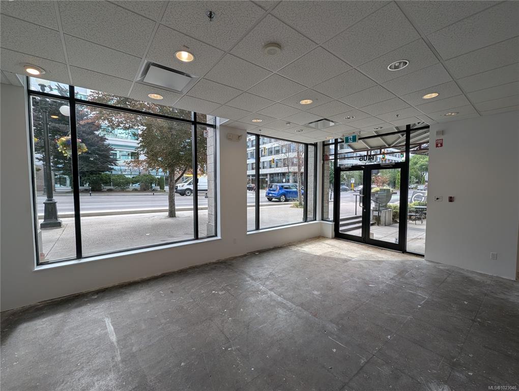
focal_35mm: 13
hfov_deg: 106.1
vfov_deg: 90.1
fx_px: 195
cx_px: 260
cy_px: 196
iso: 45
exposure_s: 1/266
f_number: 2.2
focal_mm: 1.95
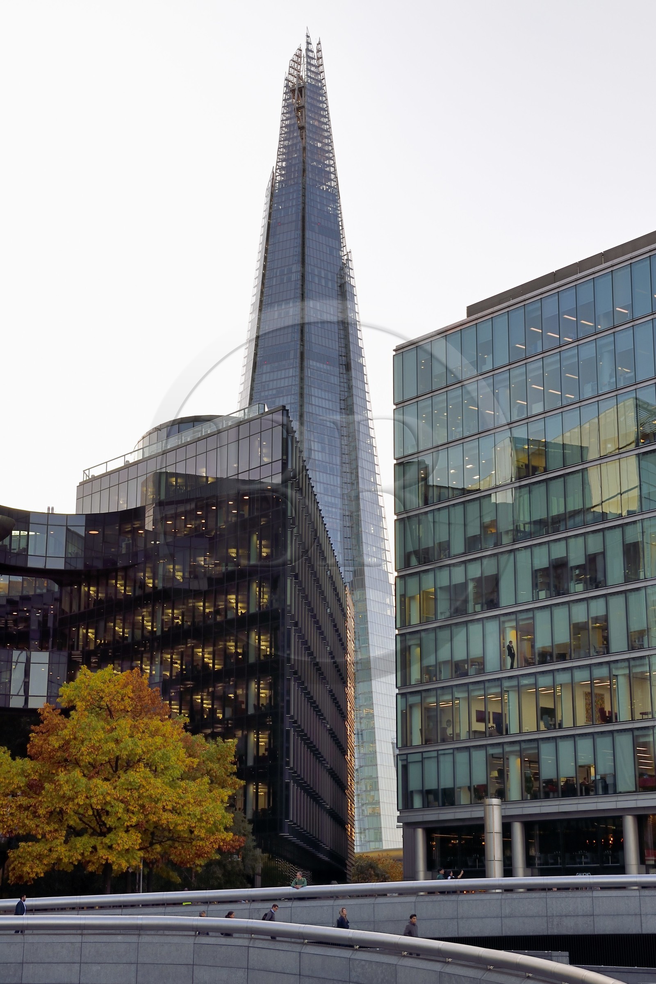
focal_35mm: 58
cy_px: 492
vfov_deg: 34.5
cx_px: 328
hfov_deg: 23.4
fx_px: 1585
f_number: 9
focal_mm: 58
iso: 200
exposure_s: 1/80
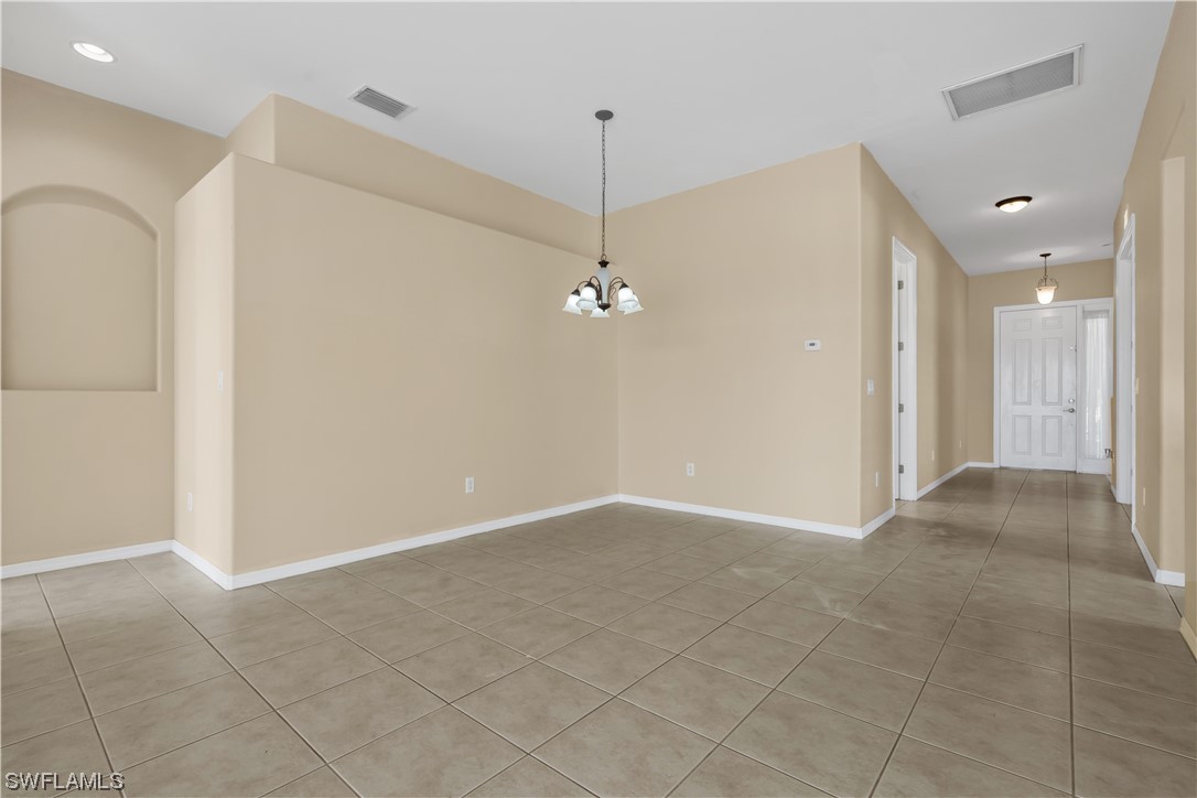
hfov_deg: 96.7
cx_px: 598
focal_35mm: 16
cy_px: 399
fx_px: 532
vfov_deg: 73.7
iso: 400
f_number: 8
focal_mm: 16
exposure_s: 1/40
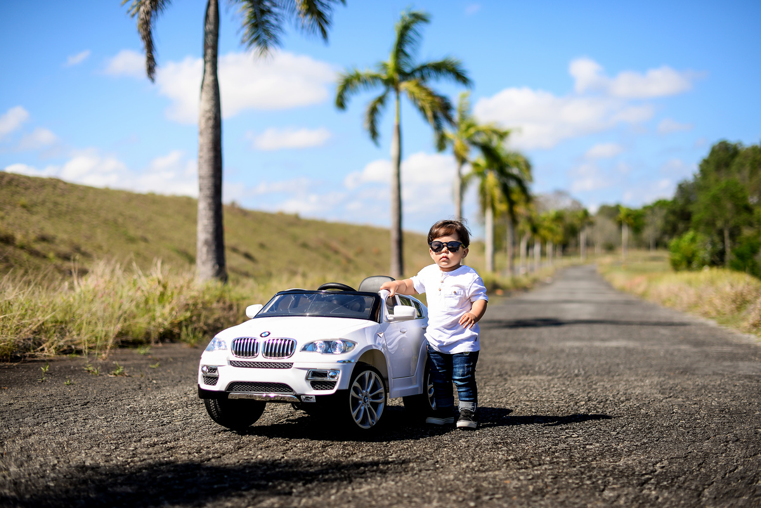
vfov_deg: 27.0
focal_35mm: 50
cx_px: 380
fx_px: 1057
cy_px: 254
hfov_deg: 39.6
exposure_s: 1/4000
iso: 100
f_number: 2
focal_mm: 50
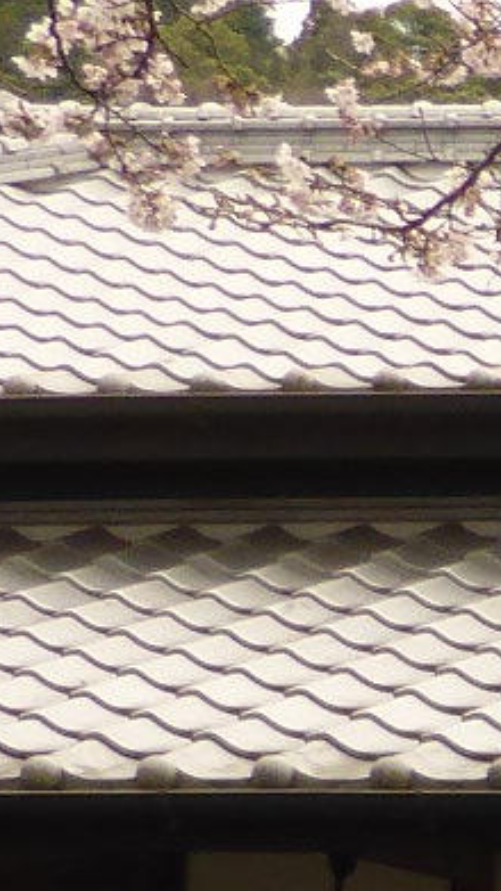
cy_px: 1037
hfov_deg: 5.9
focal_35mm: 171
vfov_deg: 12.3
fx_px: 4038
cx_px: 2034
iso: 100
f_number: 3.3
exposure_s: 1/125
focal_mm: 4.3
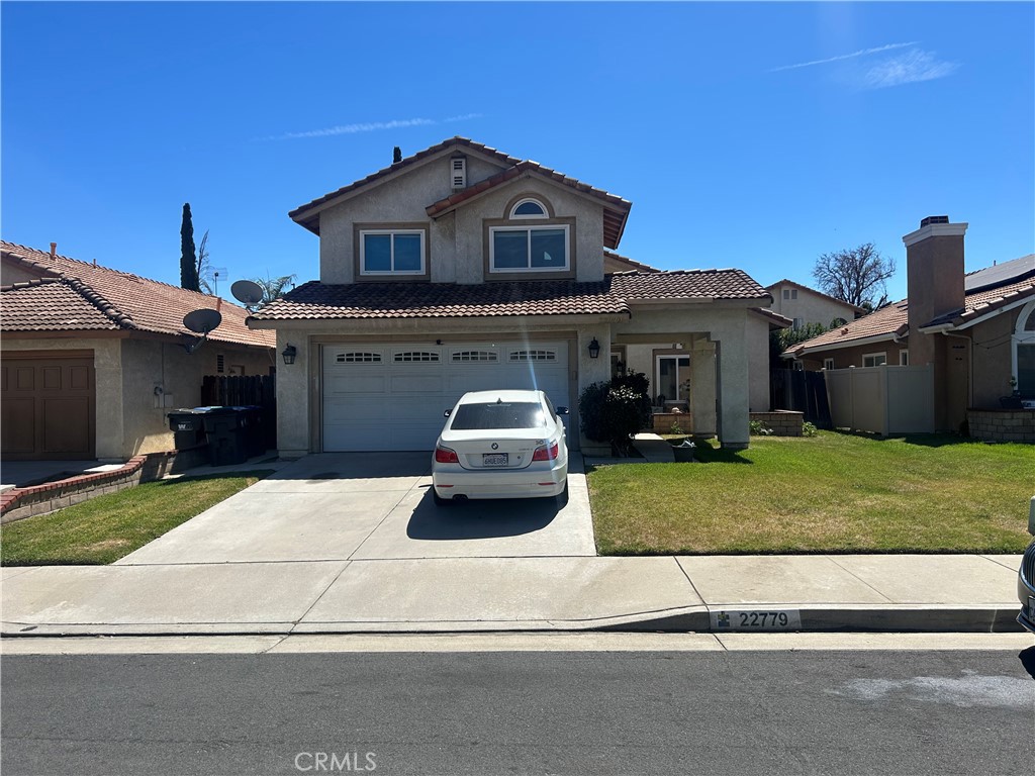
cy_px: 388
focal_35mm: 26
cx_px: 518
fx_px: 777
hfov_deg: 67.3
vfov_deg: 53.1
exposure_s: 1/5076
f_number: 1.5
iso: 50
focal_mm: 5.7
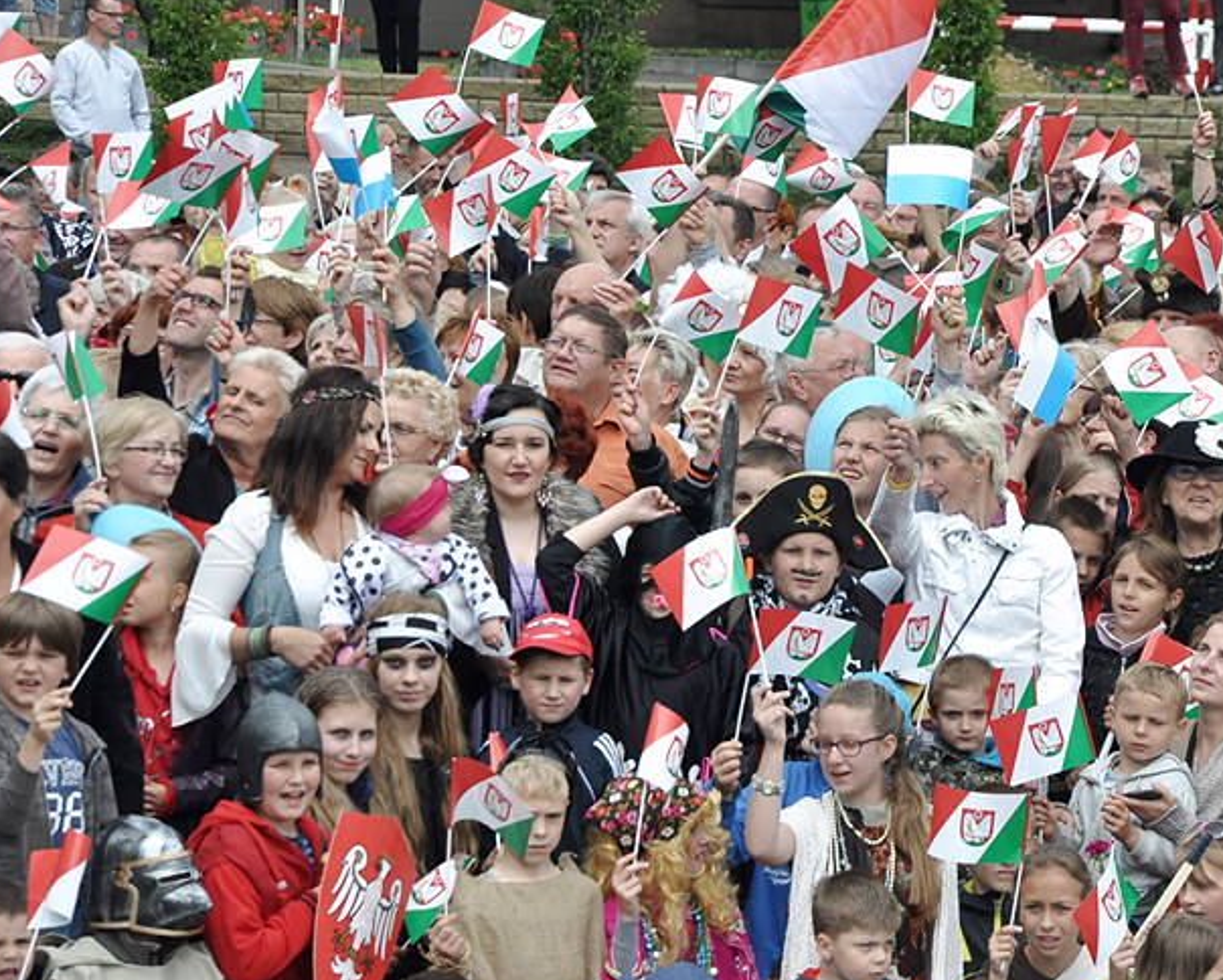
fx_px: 7521
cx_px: 806
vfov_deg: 7.5
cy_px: 471
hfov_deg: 9.3
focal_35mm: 208
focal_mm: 105
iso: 1250
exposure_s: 1/2000
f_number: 9
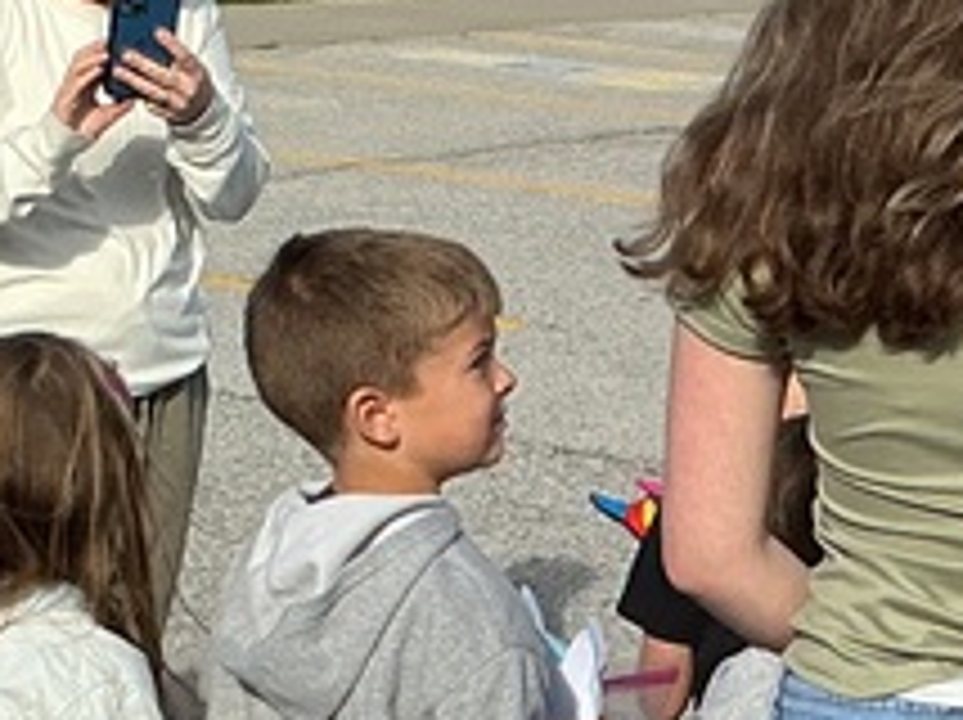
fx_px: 3863
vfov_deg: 10.6
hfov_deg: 14.0
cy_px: 698
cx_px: 958
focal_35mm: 139
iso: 25
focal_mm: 3
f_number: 1.8
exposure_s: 1/1675
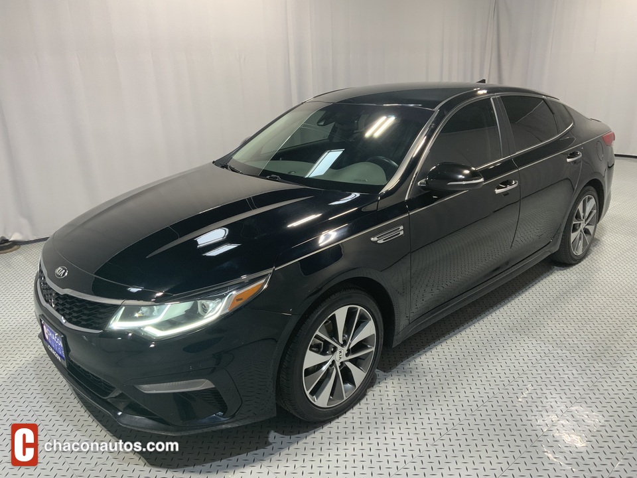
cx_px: 318
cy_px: 239
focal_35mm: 29
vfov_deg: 48.2
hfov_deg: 61.7
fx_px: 534
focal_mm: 3
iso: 64
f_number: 1.8
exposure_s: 1/60
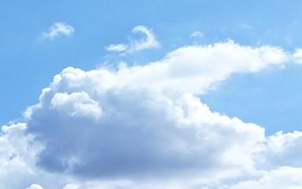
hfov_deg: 17.5
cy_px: 410
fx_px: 831
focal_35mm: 101
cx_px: -207
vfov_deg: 11.4
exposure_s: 1/4000
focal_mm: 12.29
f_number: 2.8
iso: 170
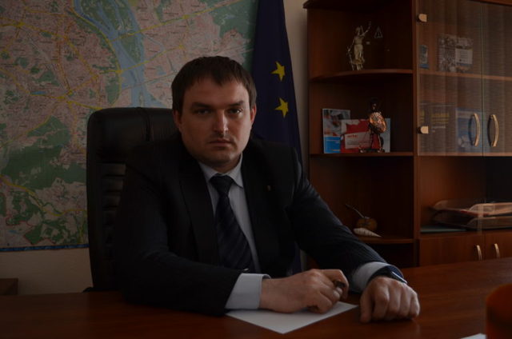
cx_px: 256
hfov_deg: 57.3
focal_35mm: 33
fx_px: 468
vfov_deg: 39.8
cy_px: 170
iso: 200
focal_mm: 22
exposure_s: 1/50
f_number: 4
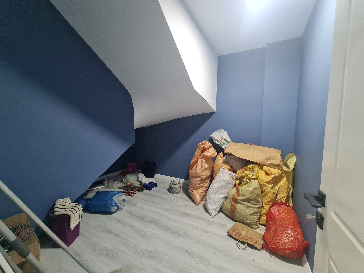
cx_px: 182
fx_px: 137
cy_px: 136
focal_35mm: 13
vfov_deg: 89.9
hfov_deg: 106.2
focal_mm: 2.2
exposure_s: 1/33
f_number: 2.2
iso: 400
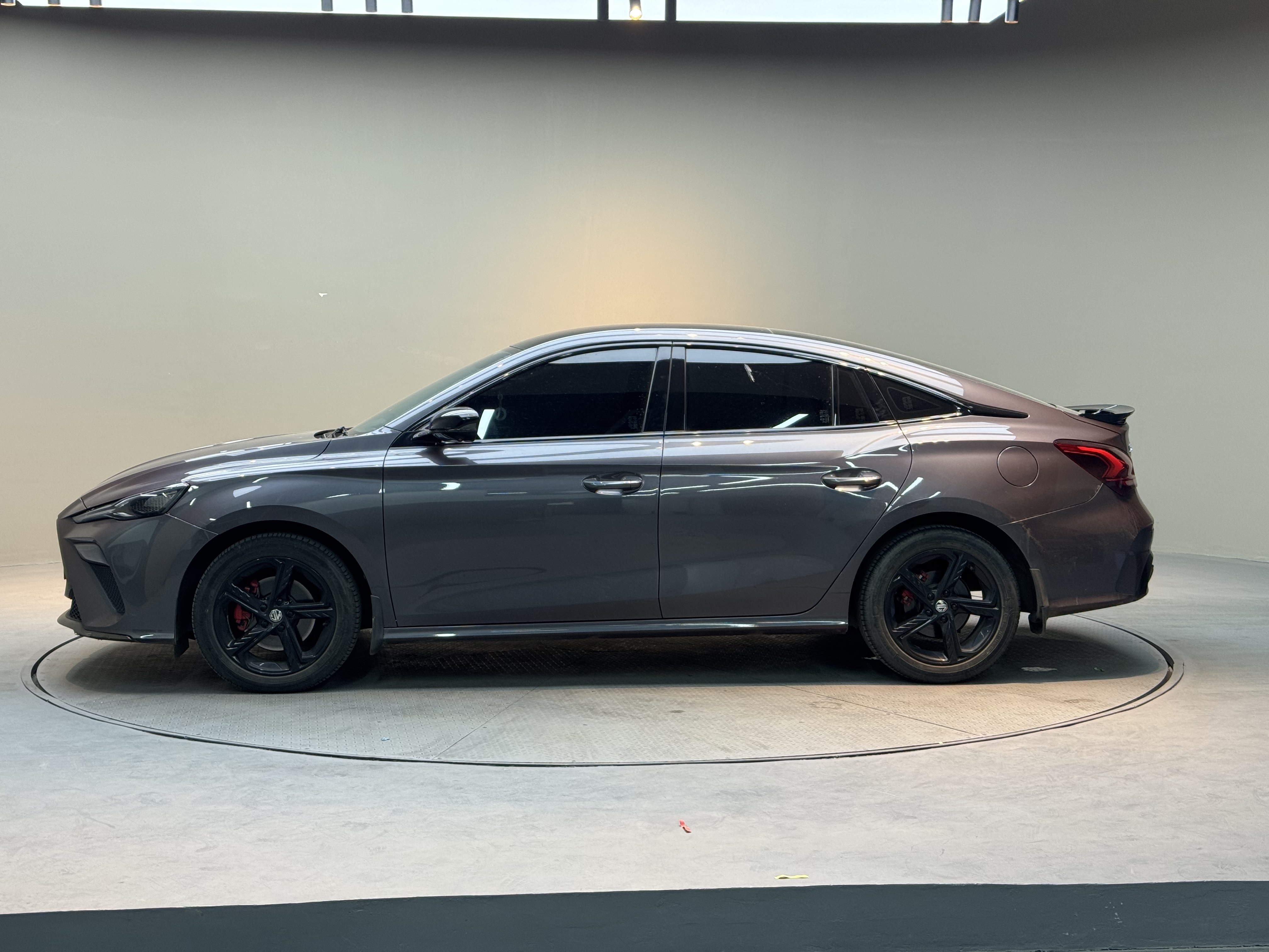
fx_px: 1760
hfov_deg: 39.7
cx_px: 634
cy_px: 476
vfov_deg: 30.3
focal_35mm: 48
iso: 80
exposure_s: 1/100
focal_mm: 6.76
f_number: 1.78
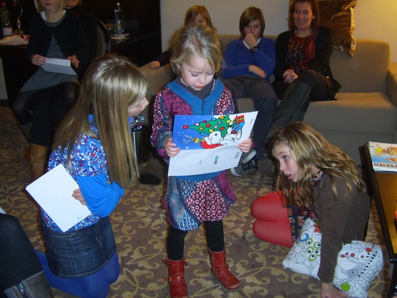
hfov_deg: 49.0
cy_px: 149
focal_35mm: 38
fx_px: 436
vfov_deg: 37.7
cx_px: 198
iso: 100
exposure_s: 1/30
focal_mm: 7.8
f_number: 2.8
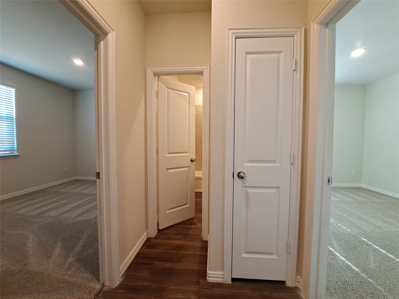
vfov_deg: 89.9
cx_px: 200
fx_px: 150
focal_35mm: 13
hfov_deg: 106.2
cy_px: 150
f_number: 2.2
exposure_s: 1/40
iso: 125
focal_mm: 1.74
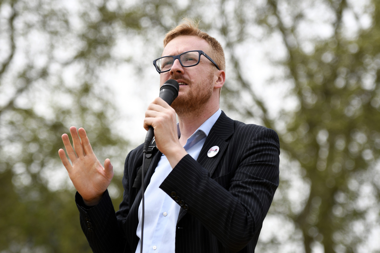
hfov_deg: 14.9
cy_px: 126
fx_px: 1456
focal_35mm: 138
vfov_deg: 9.9
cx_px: 190
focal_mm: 92
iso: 100
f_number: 2.8
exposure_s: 1/800
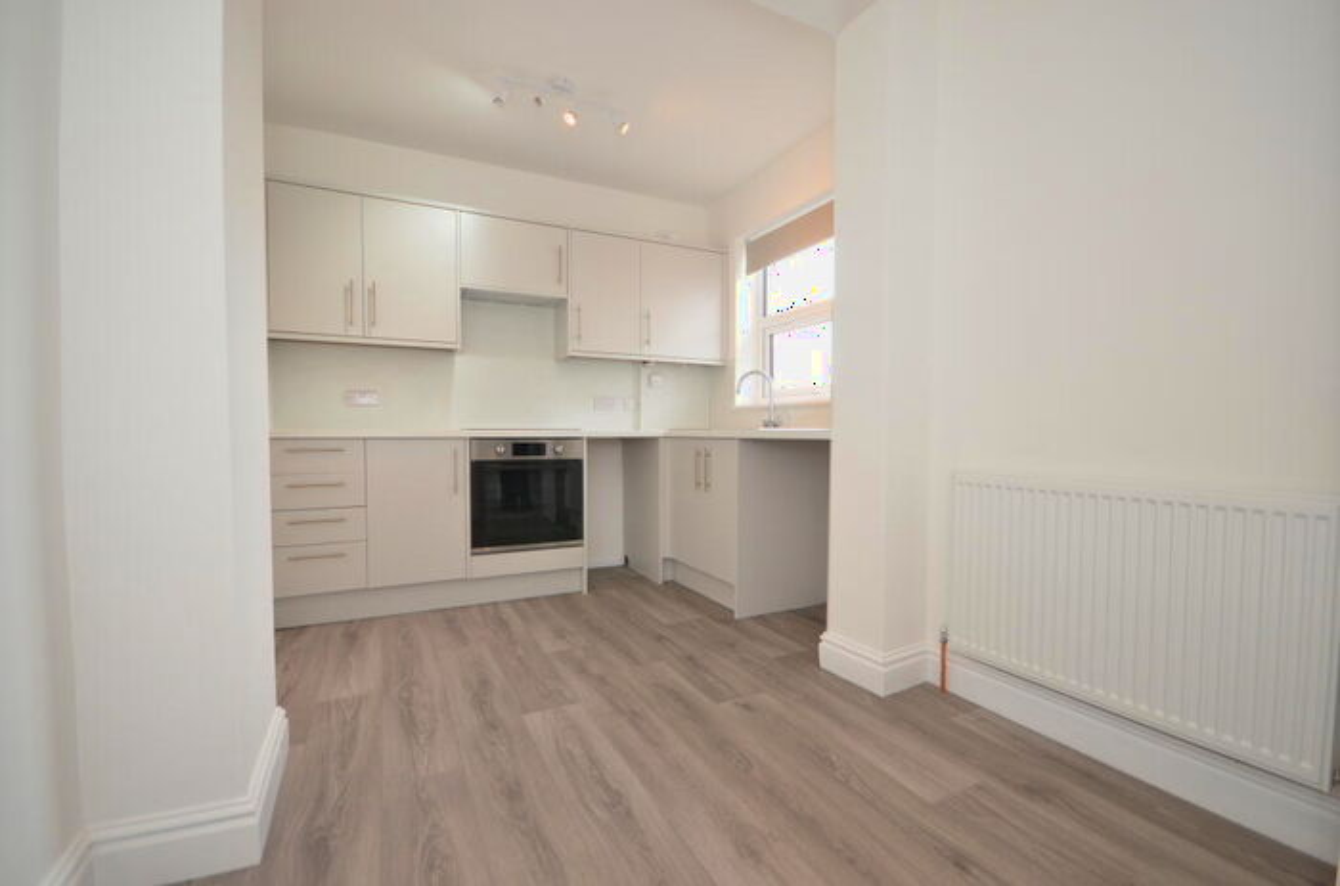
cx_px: 670
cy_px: 443
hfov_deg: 100.5
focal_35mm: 15
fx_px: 557
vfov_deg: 77.0
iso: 320
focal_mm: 10
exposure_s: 1/60
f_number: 4
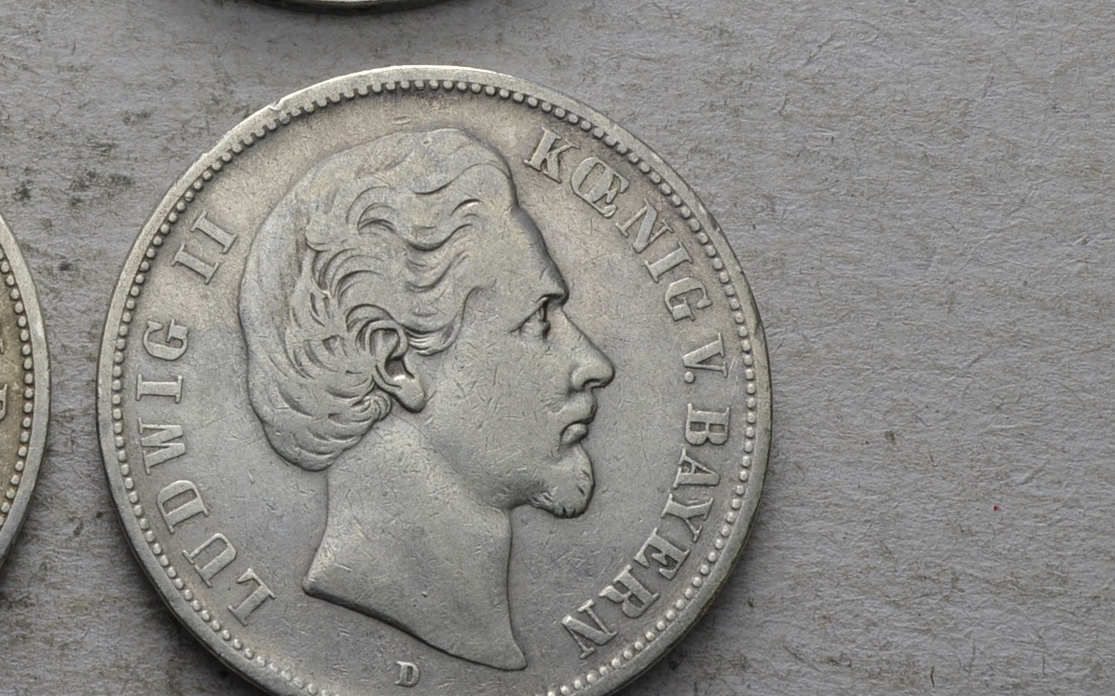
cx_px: 67
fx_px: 3343
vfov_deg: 11.8
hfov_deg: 18.6
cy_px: 54
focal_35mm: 110
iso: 400
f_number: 14
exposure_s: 1/250
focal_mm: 35
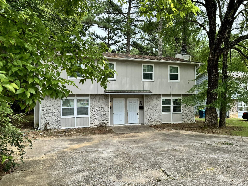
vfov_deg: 56.8
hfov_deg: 71.6
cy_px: 93
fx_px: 172
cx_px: 124
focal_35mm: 24
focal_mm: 6.76
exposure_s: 1/888
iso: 80
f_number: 1.78
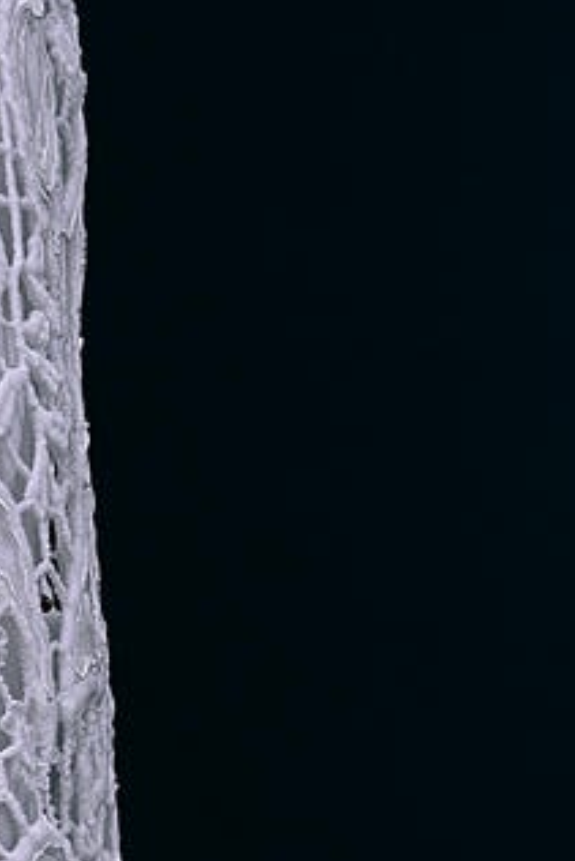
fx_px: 3183
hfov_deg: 9.0
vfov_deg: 13.0
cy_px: 1809
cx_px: -957
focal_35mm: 133
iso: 100
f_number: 11
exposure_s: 1/125
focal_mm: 24
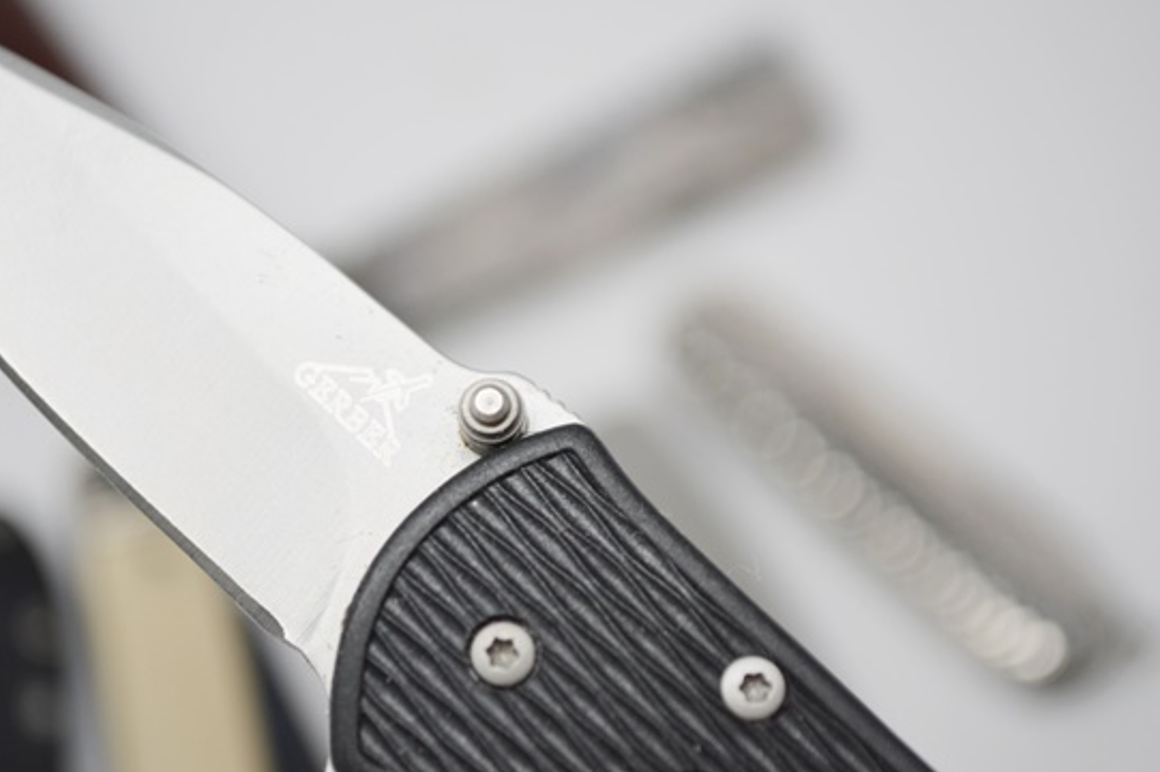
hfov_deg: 22.3
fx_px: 2948
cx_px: 530
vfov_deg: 14.9
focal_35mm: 92
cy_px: 375
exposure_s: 1/60
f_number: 5.6
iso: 450
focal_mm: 55
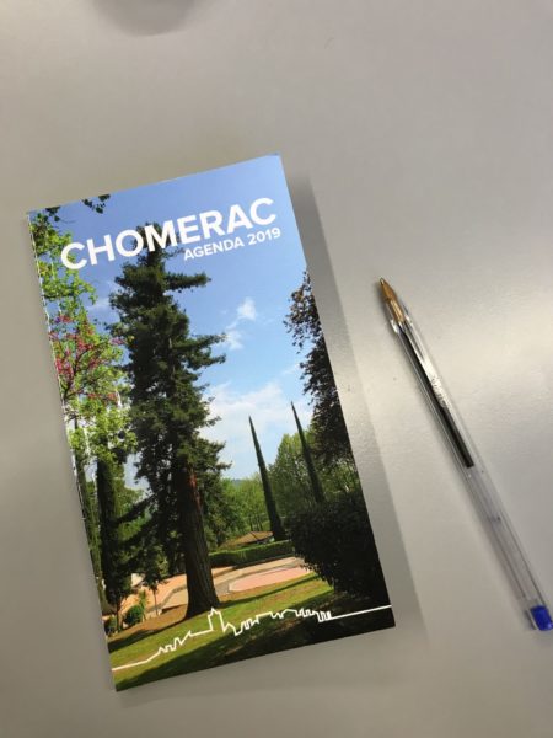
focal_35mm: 28
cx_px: 276
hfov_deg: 49.7
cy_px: 369
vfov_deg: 63.4
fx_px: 596
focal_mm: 3.99
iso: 25
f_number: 1.8
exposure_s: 1/33
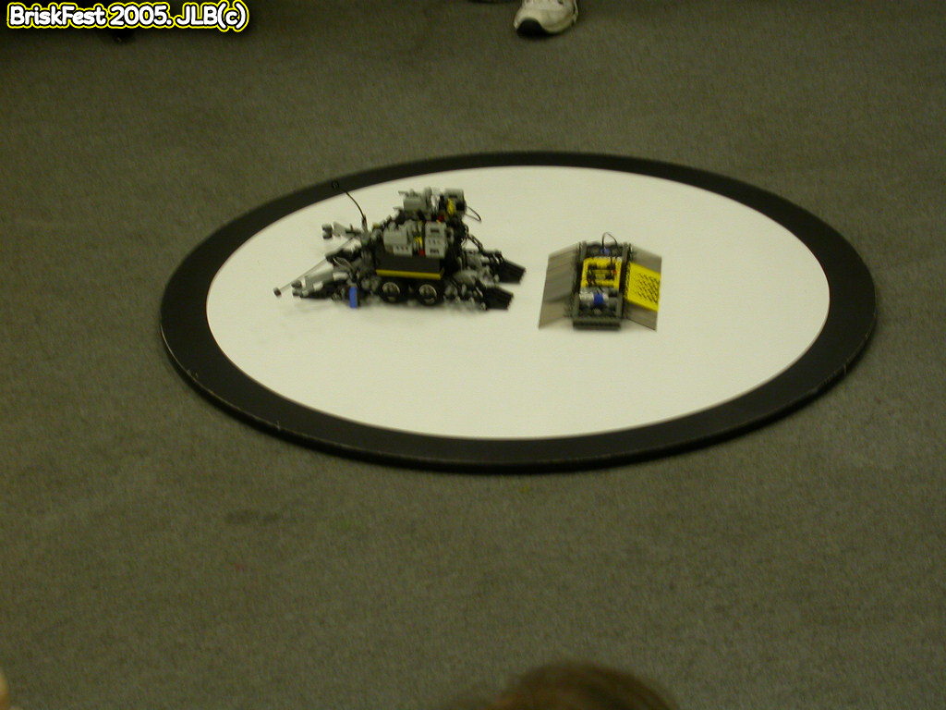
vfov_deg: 13.3
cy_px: 355
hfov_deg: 17.7
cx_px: 473
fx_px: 3033
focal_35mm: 111
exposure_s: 1/12.7
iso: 100
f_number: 4.2
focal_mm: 23.1
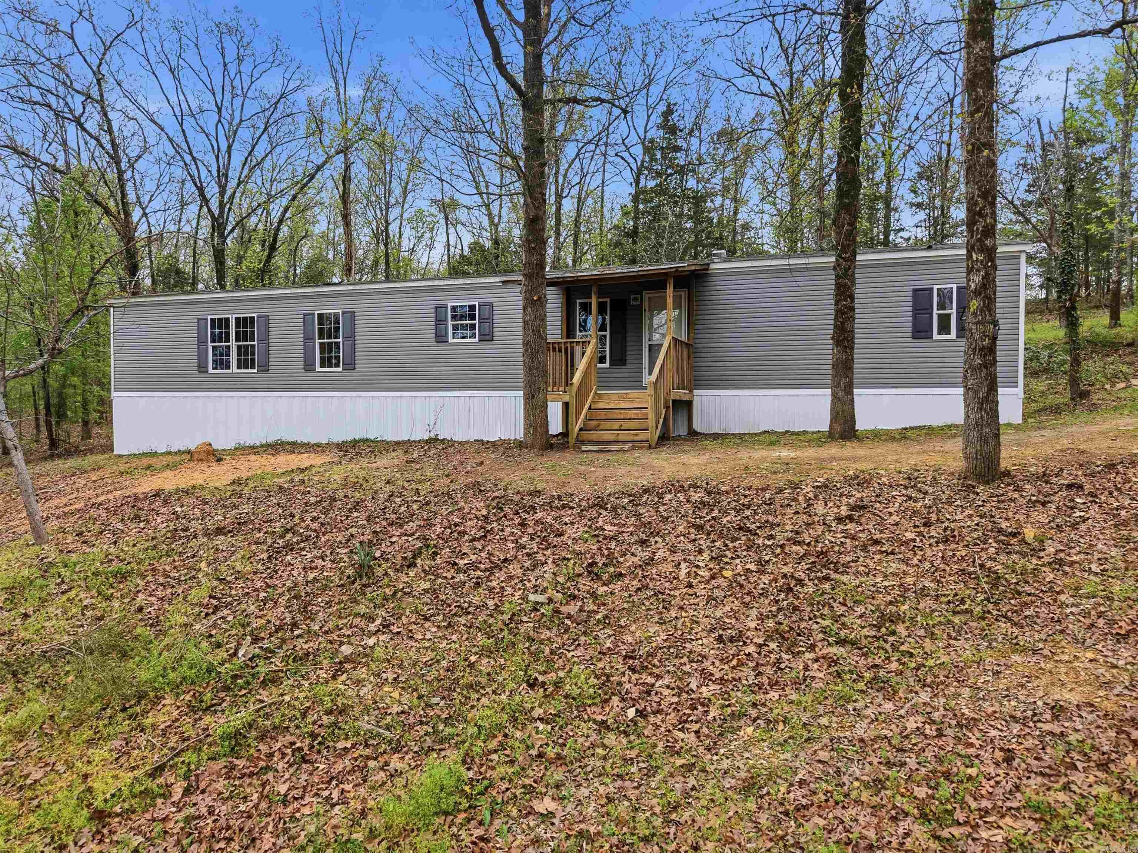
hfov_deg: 71.6
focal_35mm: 24
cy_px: 426
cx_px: 569
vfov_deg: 56.8
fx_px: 789
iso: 250
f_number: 1.8
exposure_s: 1/725
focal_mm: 8.7
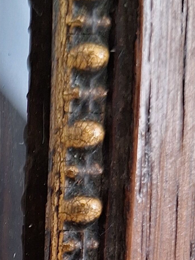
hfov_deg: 13.4
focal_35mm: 102
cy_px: 408
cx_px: -121
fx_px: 766
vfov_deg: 17.1
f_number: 1.8
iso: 40
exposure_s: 1/159
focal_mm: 5.54
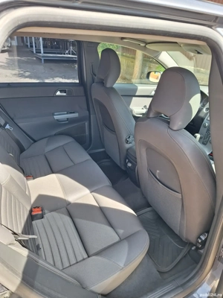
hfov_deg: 58.9
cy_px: 149
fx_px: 198
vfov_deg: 73.9
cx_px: 112
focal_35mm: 23
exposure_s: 1/147
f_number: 1.8
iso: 40
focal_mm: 5.54
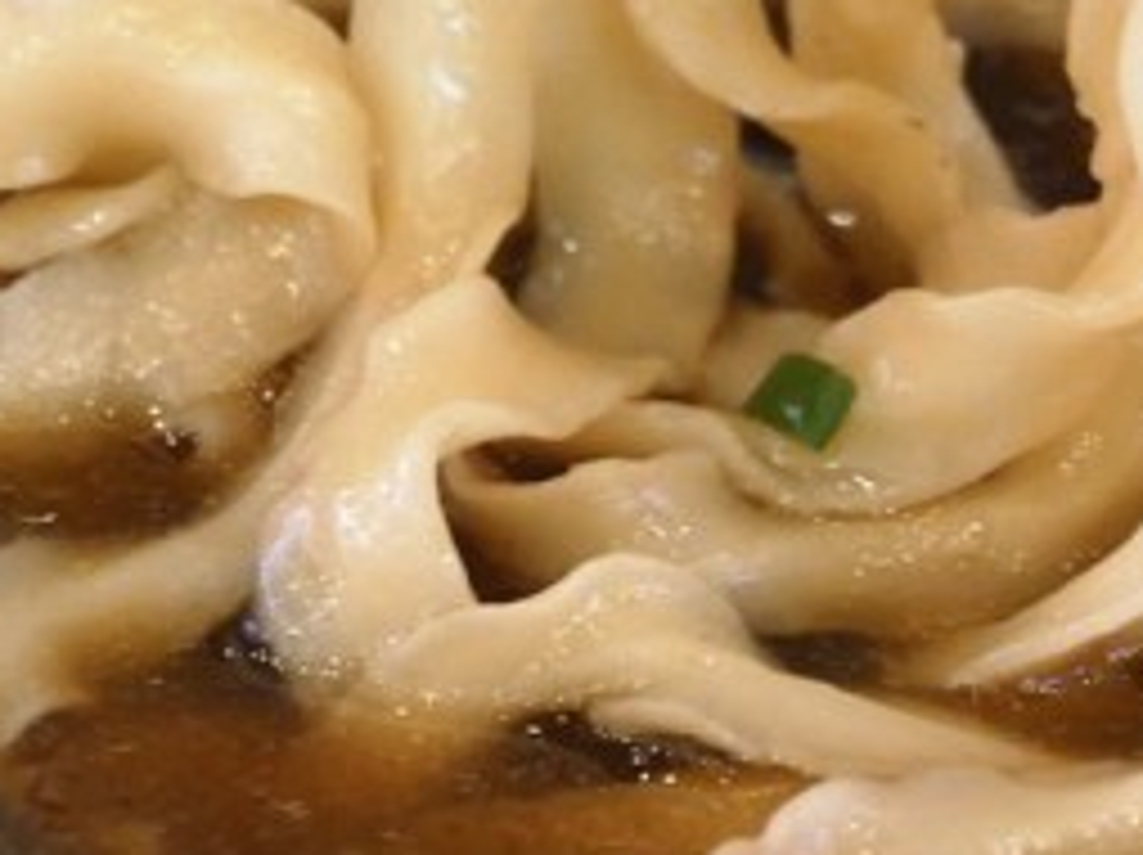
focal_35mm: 363
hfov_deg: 5.5
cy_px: -209
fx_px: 11975
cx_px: 932
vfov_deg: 4.1
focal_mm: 65
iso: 2000
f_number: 5.4
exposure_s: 1/40
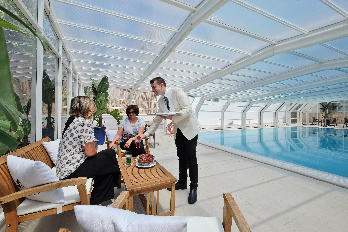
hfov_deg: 100.4
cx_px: 174
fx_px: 145
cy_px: 116
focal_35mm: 15
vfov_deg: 77.3
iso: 320
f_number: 14
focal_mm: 10
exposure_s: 1/180
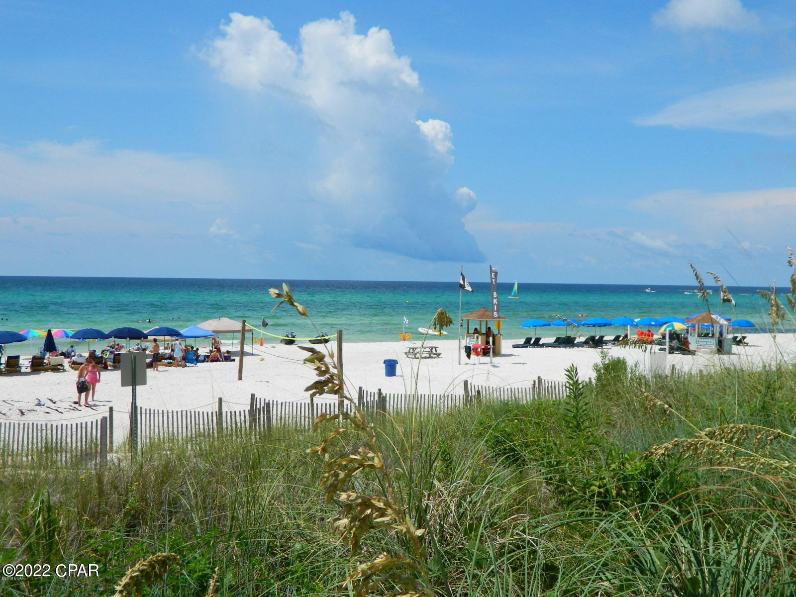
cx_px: 398
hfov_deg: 52.6
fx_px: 805
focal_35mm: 35
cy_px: 298
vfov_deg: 40.7
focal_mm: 6.2
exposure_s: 1/250
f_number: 9.4
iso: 80
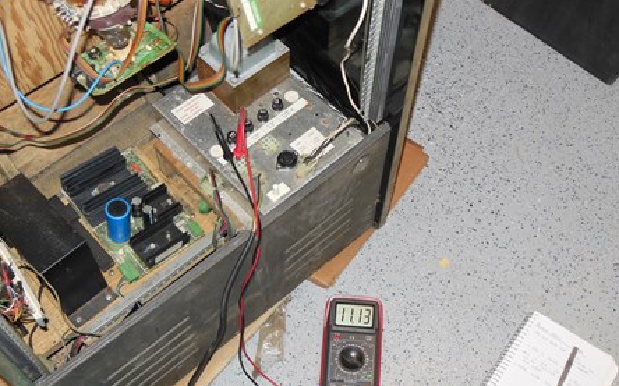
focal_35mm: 46
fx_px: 776
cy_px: 216
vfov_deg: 27.9
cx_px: 308
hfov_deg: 43.5
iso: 250
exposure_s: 1/30
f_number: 3.8
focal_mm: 7.7
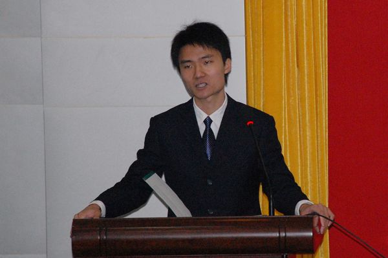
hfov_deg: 10.2
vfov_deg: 6.8
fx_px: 2181
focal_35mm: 202
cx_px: 194
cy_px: 129
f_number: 5.6
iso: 1600
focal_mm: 135
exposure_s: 1/100
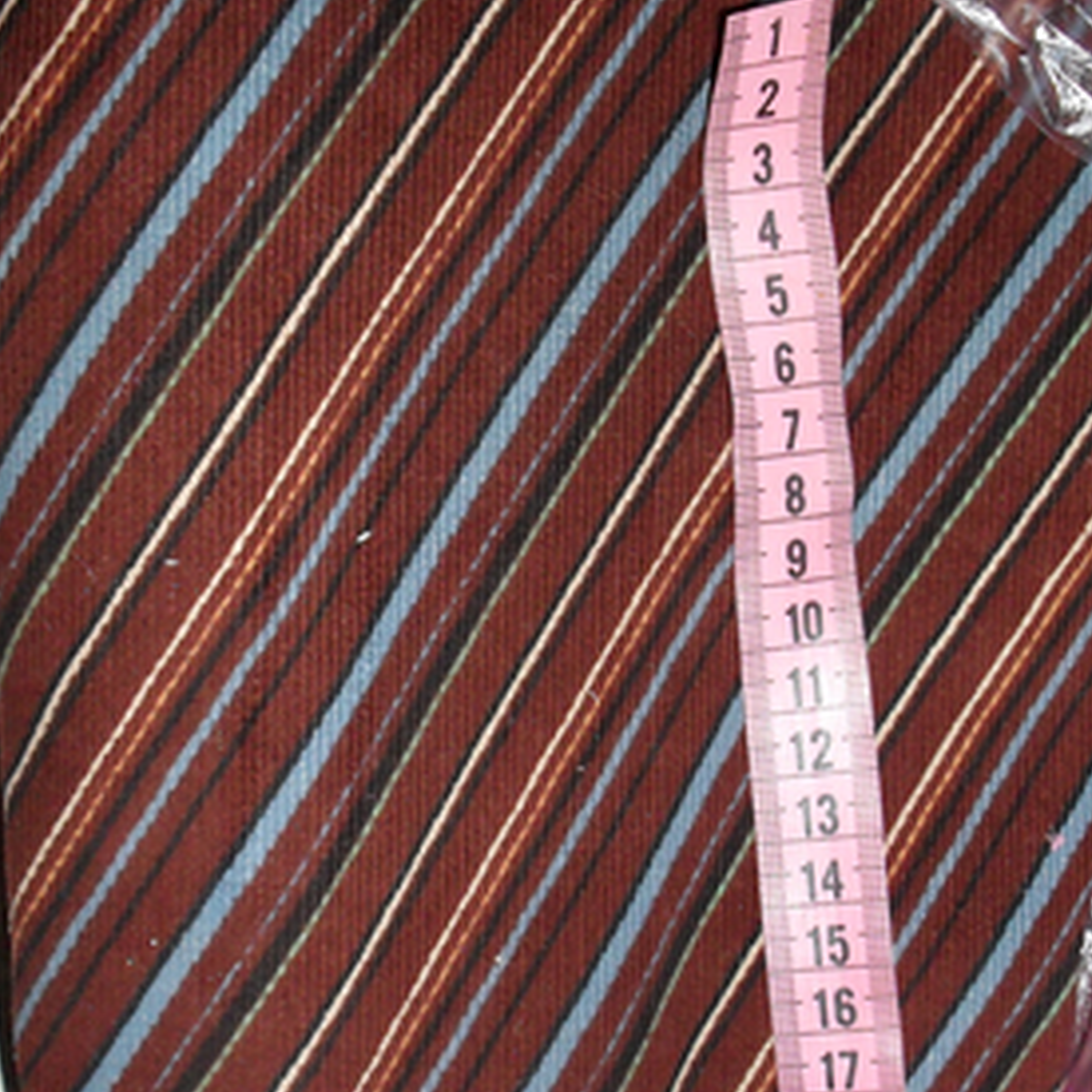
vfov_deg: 31.1
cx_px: 604
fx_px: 1963
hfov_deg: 31.1
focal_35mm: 55
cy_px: 615
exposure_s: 1/45
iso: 200
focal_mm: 6.3
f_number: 2.8
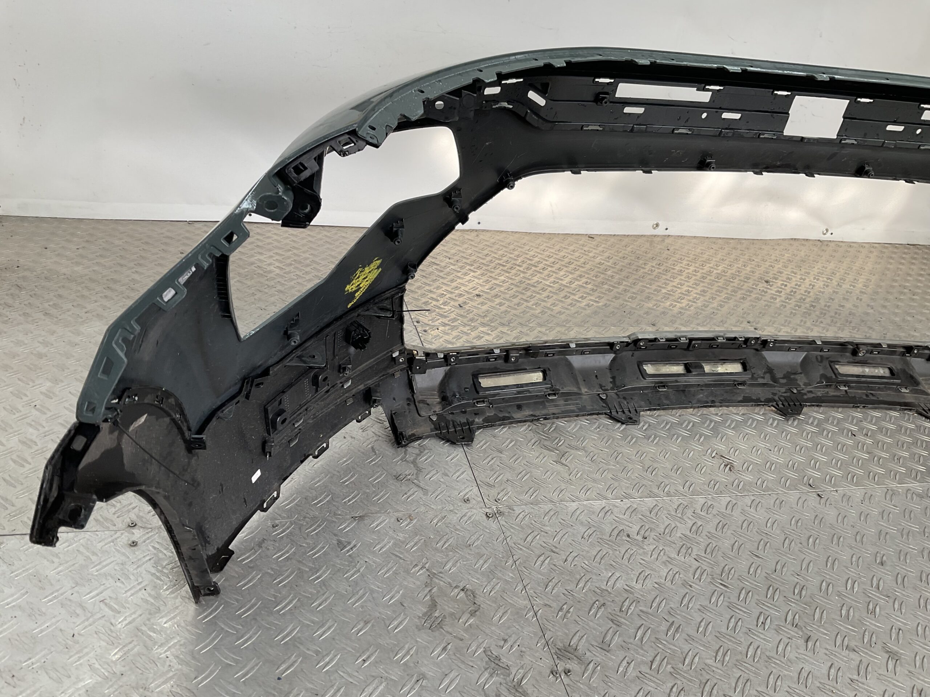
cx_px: 465
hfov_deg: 61.7
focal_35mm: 29
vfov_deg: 48.2
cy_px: 348
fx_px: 779
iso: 16
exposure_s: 1/186
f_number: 1.8
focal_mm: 3
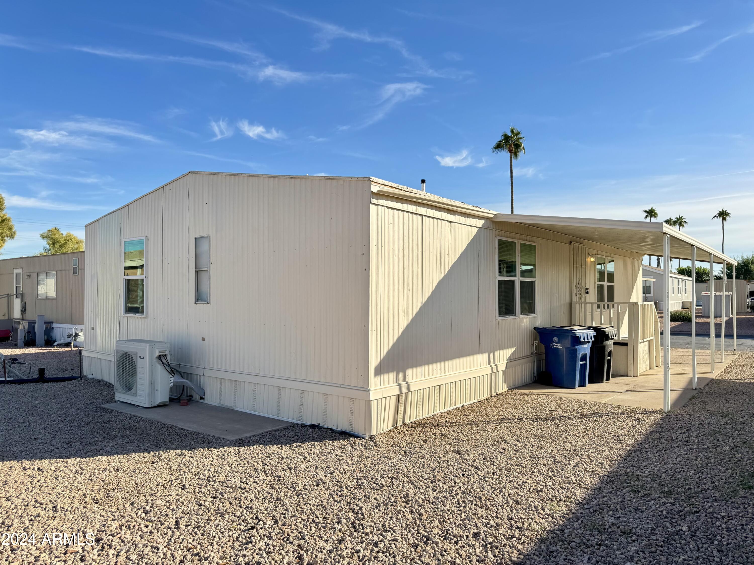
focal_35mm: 24
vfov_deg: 56.8
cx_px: 377
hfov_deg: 71.6
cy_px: 282
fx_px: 523
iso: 80
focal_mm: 6.76
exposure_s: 1/1721
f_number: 1.78
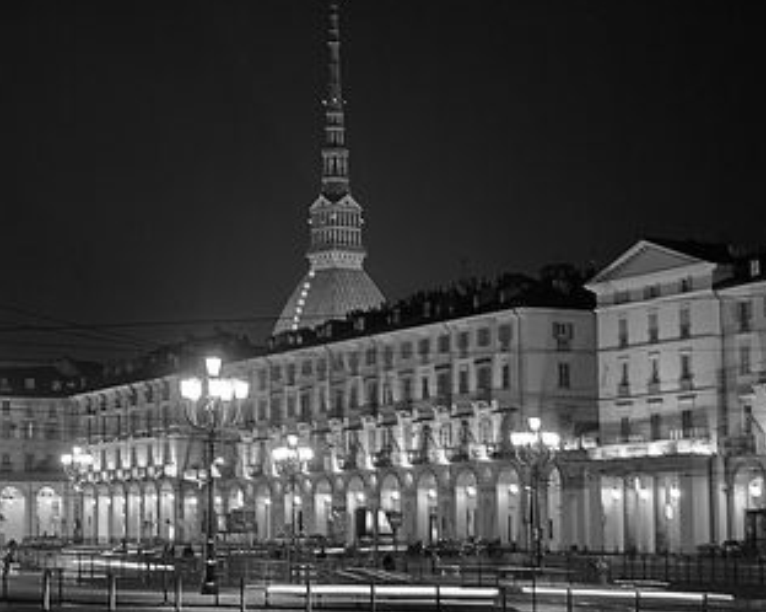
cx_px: 145
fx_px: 2150
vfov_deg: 16.2
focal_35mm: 95
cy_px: 242
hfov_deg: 20.0
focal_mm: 35
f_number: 5
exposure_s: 1.6
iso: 100
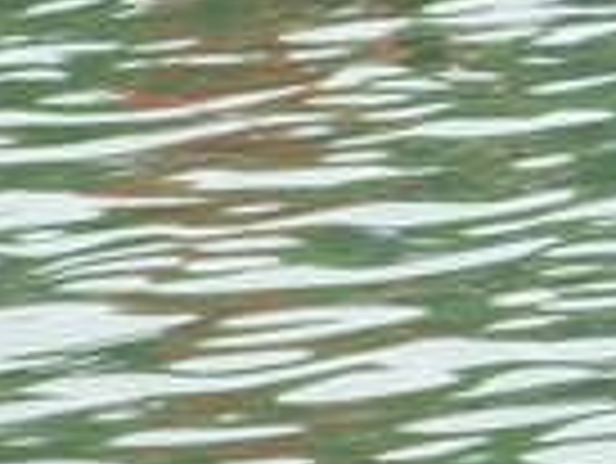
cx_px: 1174
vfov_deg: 2.3
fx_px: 11506
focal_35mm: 646
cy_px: -534
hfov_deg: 3.0
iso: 320
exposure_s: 1/100
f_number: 5.8
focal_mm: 20.8
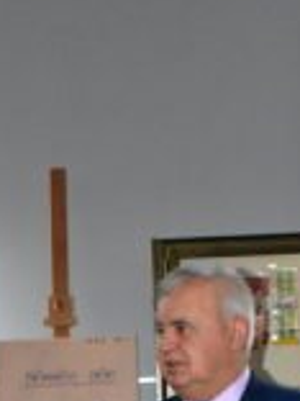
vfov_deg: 17.1
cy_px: 499
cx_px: 41
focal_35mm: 109
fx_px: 1260
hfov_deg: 13.5
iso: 8000
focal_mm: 28
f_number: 8
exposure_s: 1/200
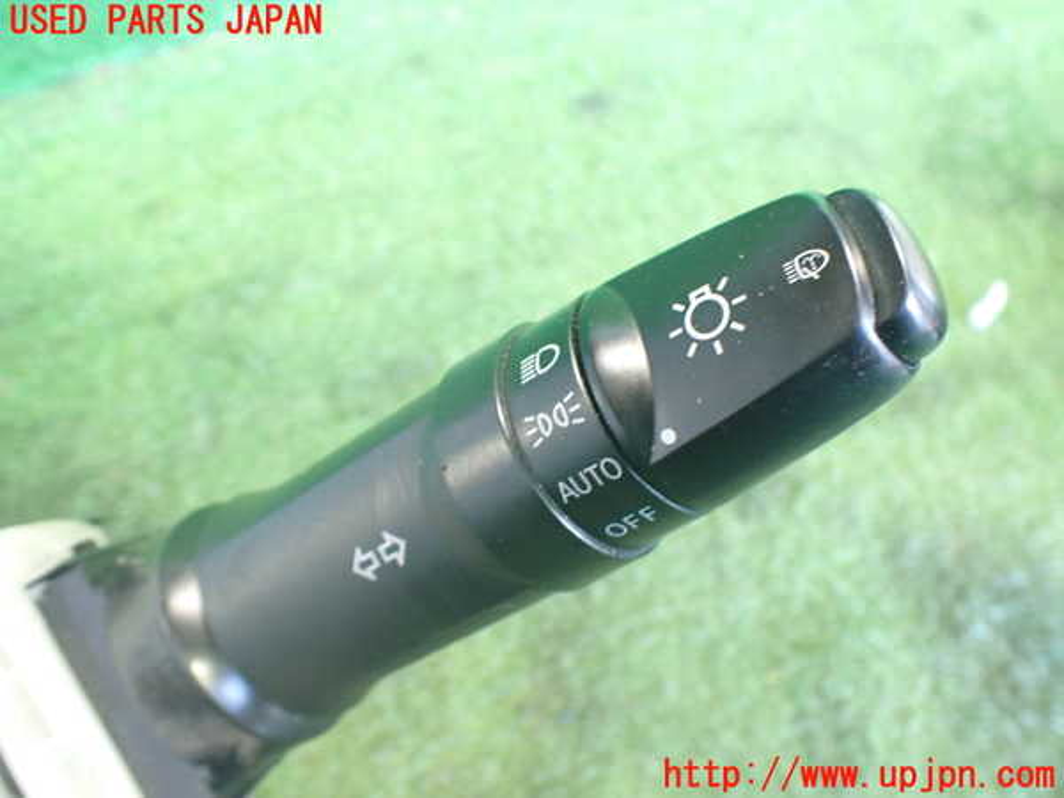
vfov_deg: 46.8
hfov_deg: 60.0
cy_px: 399
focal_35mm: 30
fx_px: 922
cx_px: 532
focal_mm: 5.4
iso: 800
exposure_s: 1/30
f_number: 2.3
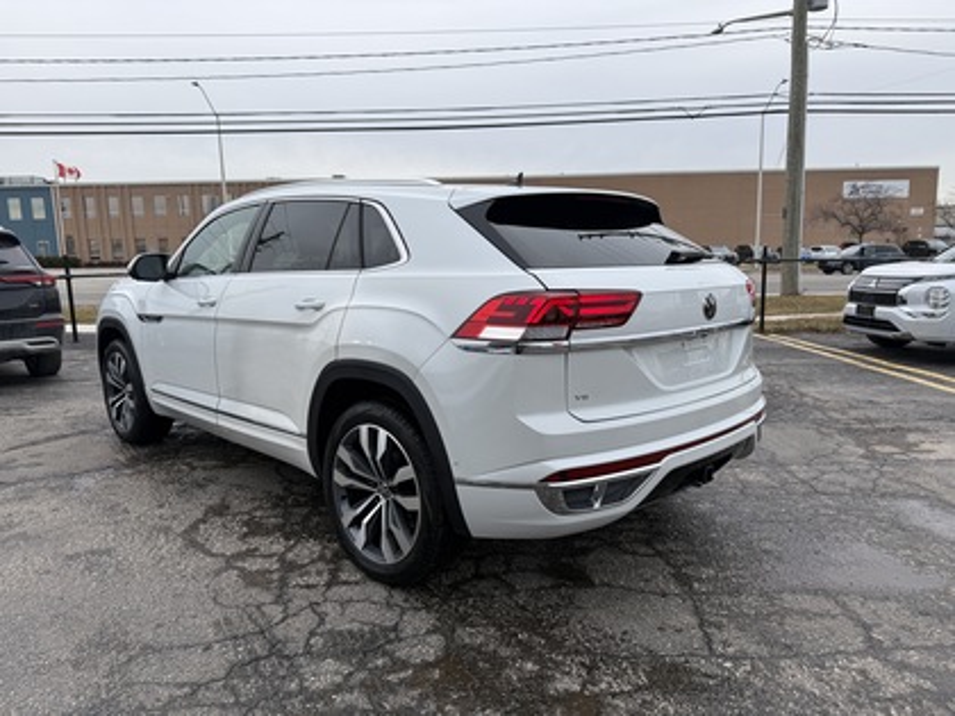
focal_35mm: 24
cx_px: 478
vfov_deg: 56.8
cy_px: 358
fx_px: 662
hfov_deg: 71.6
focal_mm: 6.76
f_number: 1.78
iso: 80
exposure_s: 1/1271
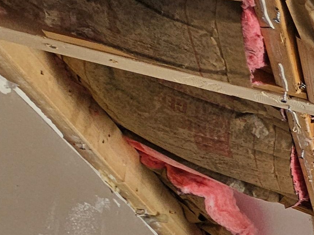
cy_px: 281
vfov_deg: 22.5
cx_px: 697
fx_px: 544
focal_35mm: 60
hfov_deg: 16.9
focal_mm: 2.2
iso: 64
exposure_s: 1/120
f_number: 2.2
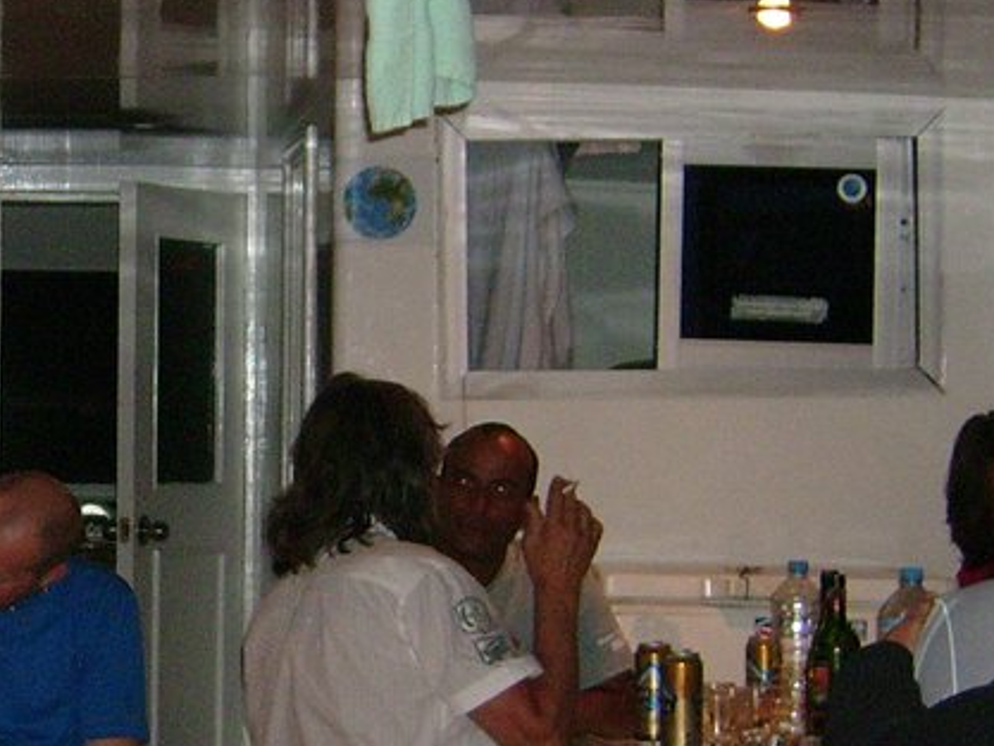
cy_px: 403
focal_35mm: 135
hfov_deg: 14.3
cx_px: -45
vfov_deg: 11.0
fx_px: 3878
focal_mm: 9.16
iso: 100
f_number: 3.4
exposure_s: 1/60
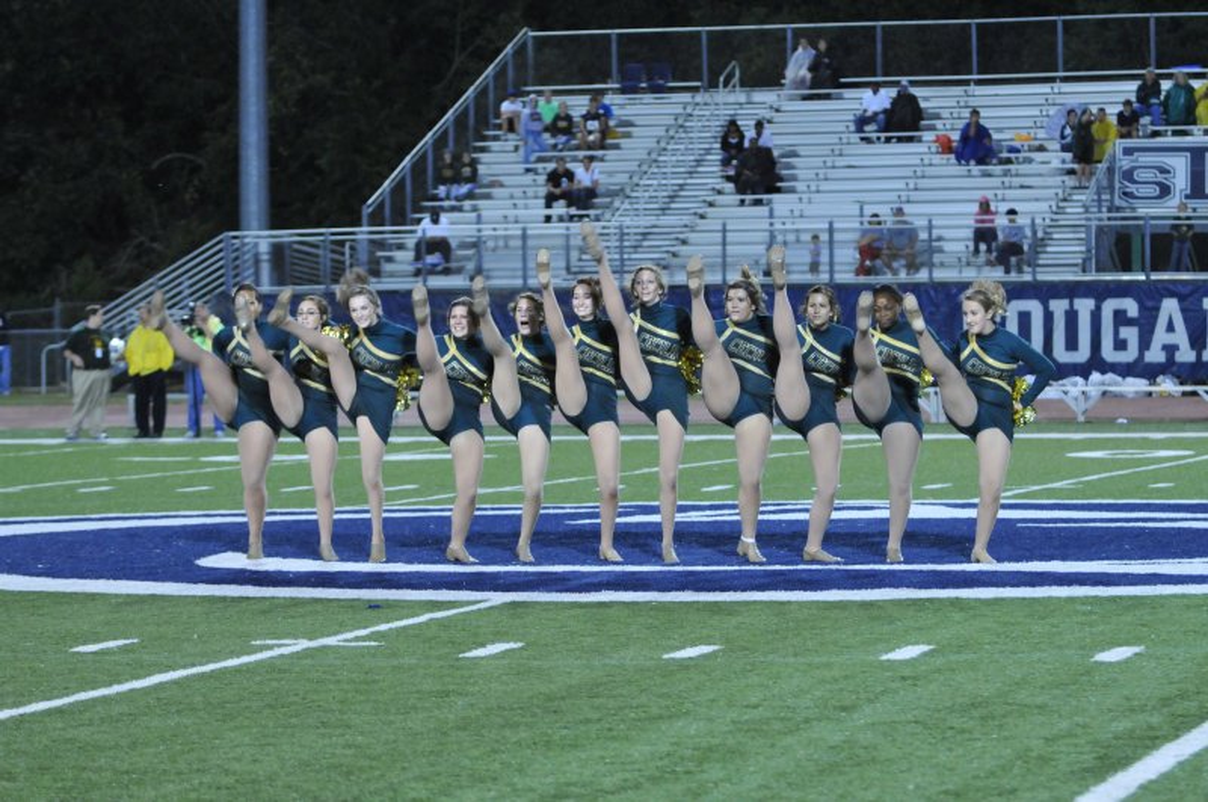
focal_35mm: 129
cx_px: 604
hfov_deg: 15.9
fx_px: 4323
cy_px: 401
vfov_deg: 10.6
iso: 1600
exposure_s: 1/125
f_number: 2.8
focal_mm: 86
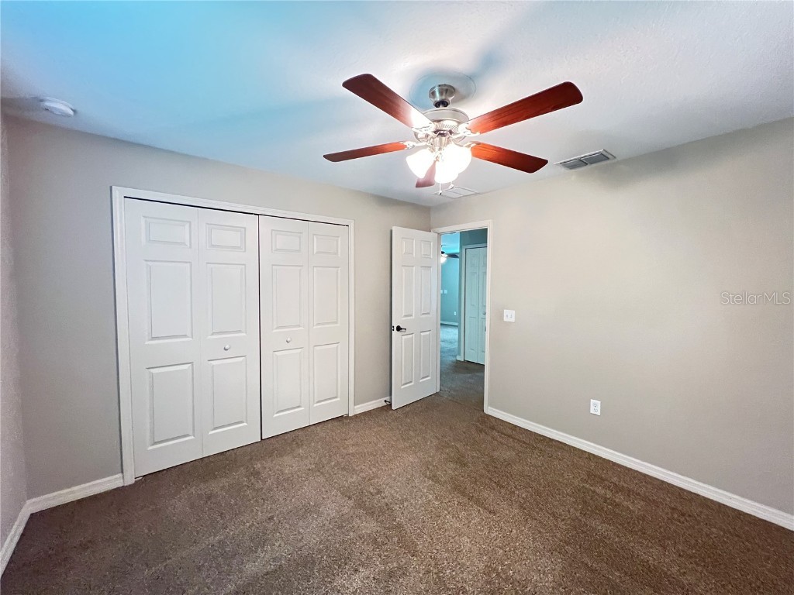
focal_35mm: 13
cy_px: 298
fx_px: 298
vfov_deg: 89.9
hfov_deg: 106.2
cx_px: 397
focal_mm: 1.57
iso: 800
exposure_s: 1/40
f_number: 1.8
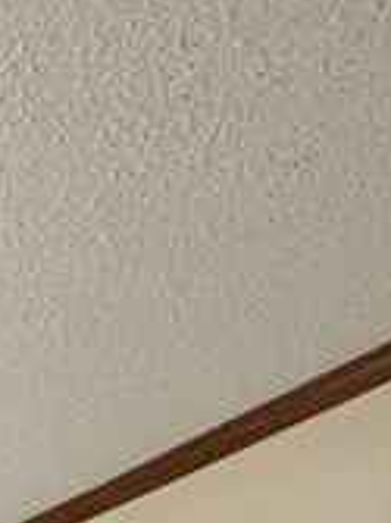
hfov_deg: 13.0
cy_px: 1137
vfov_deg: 16.0
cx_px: -560
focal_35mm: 84
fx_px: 1267
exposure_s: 1/99
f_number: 2.2
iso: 100
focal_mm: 2.22
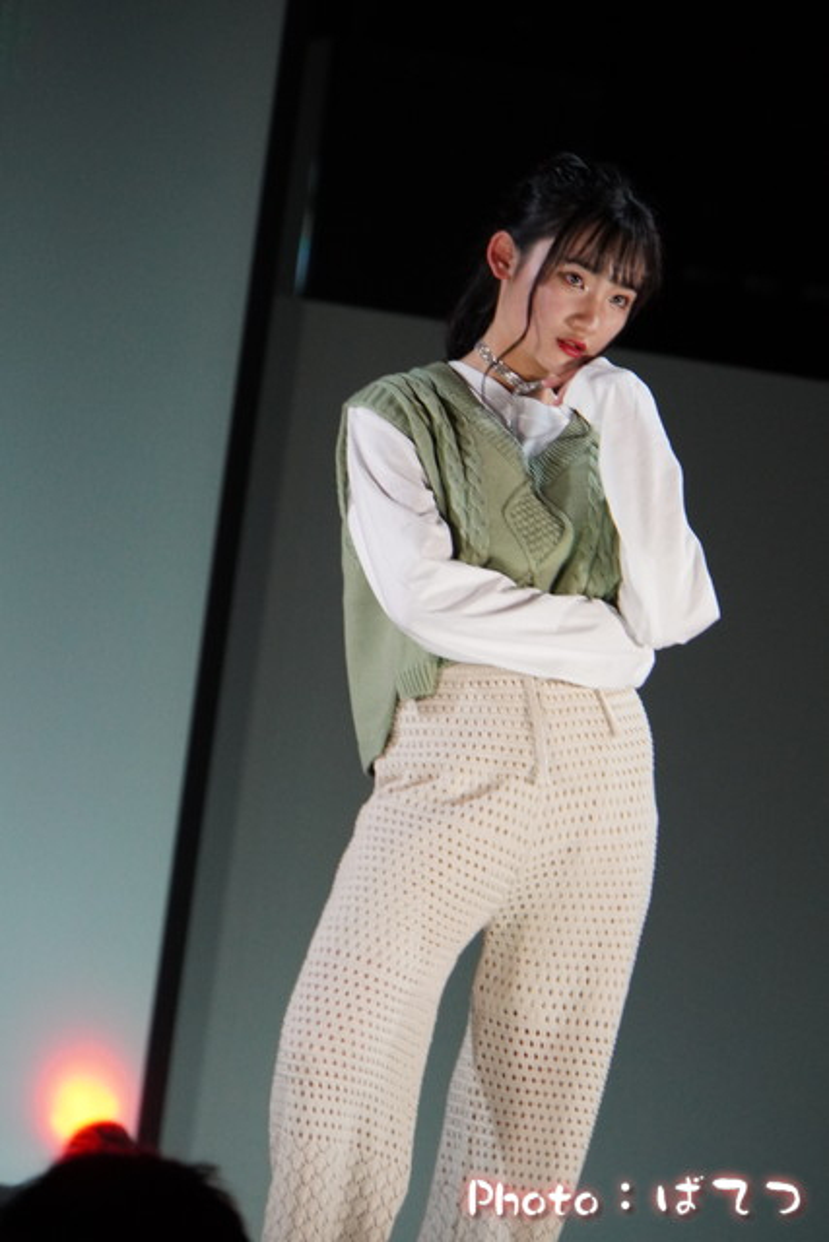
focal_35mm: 300
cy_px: 621
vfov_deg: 6.9
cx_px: 414
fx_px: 10356
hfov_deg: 4.6
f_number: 7.1
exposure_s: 1/320
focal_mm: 200
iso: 3200
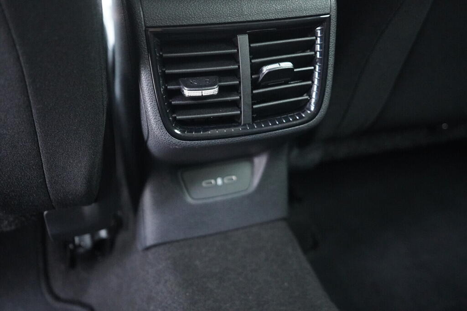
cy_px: 156
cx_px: 234
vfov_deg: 36.9
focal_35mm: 36
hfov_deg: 53.1
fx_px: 467
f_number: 2.8
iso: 6400
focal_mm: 24
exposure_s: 1/30
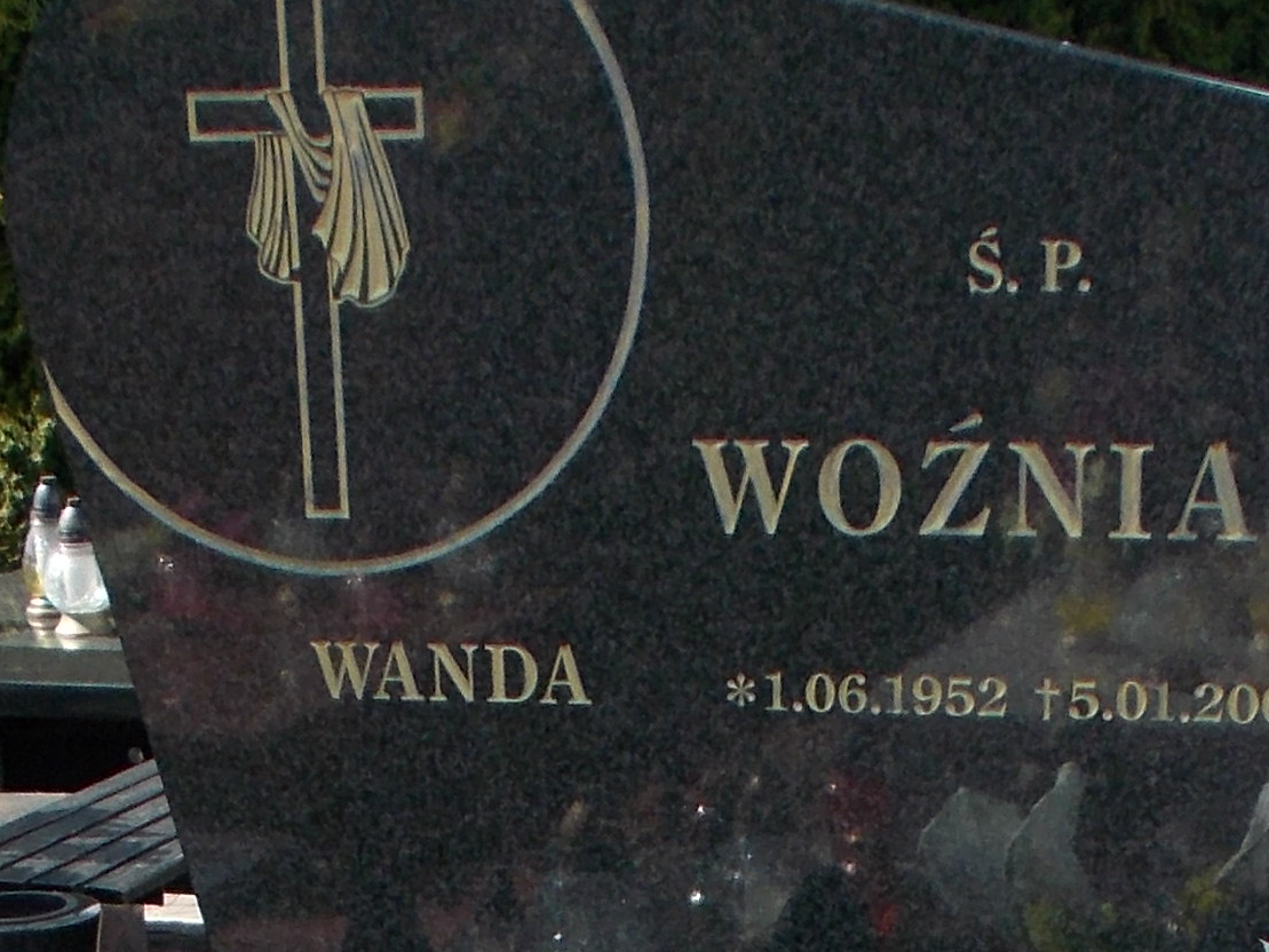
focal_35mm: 108
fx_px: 3960
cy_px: 1673
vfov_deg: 12.6
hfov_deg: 18.2
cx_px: 651
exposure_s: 1/400
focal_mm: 4.6
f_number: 3.2
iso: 80
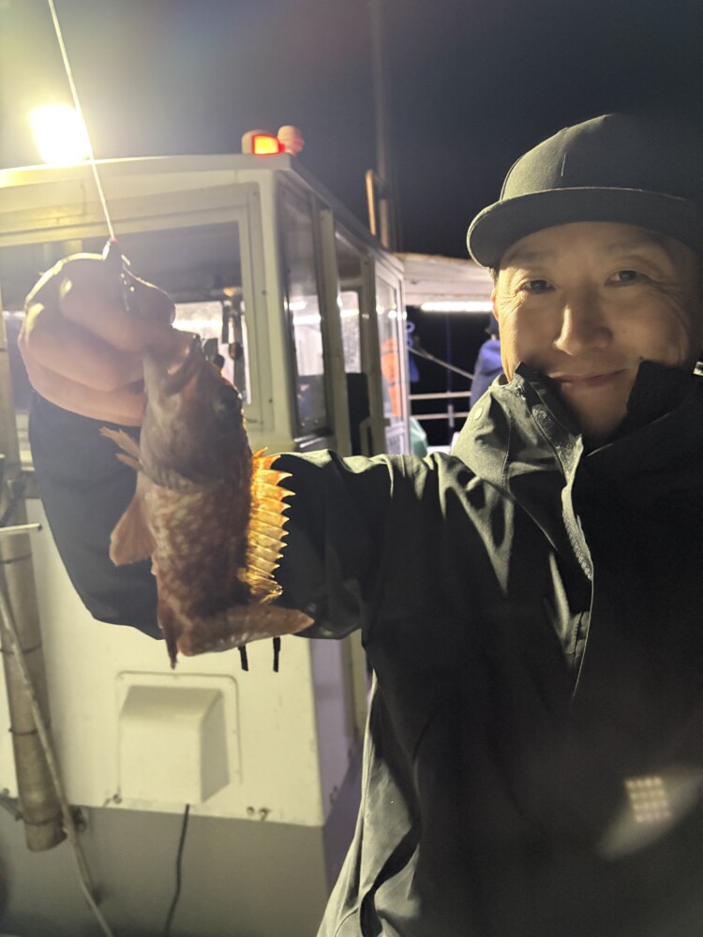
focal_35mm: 26
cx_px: 352
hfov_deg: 53.1
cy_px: 468
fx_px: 704
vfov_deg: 67.3
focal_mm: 5.96
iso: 1000
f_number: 1.6
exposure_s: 1/29
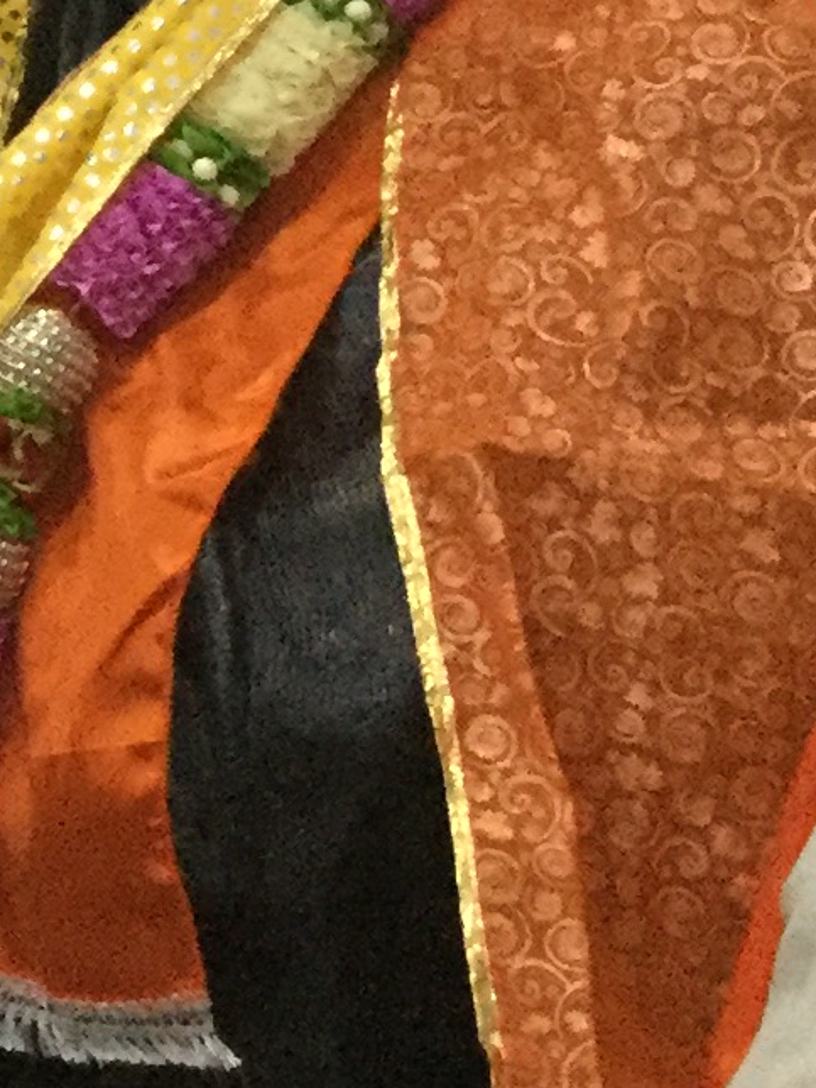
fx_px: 4935
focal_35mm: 157
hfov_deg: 8.5
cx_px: -1287
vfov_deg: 12.5
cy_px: 78
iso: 200
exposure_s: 1/25
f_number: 2.4
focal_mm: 3.3
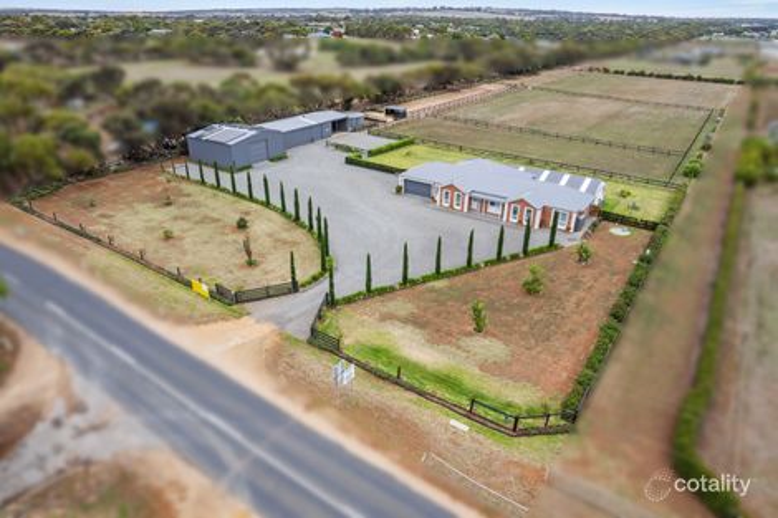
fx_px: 475
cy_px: 259
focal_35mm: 22
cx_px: 389
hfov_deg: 78.6
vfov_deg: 57.2
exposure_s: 1/120
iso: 100
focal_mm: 8.4
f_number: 2.8
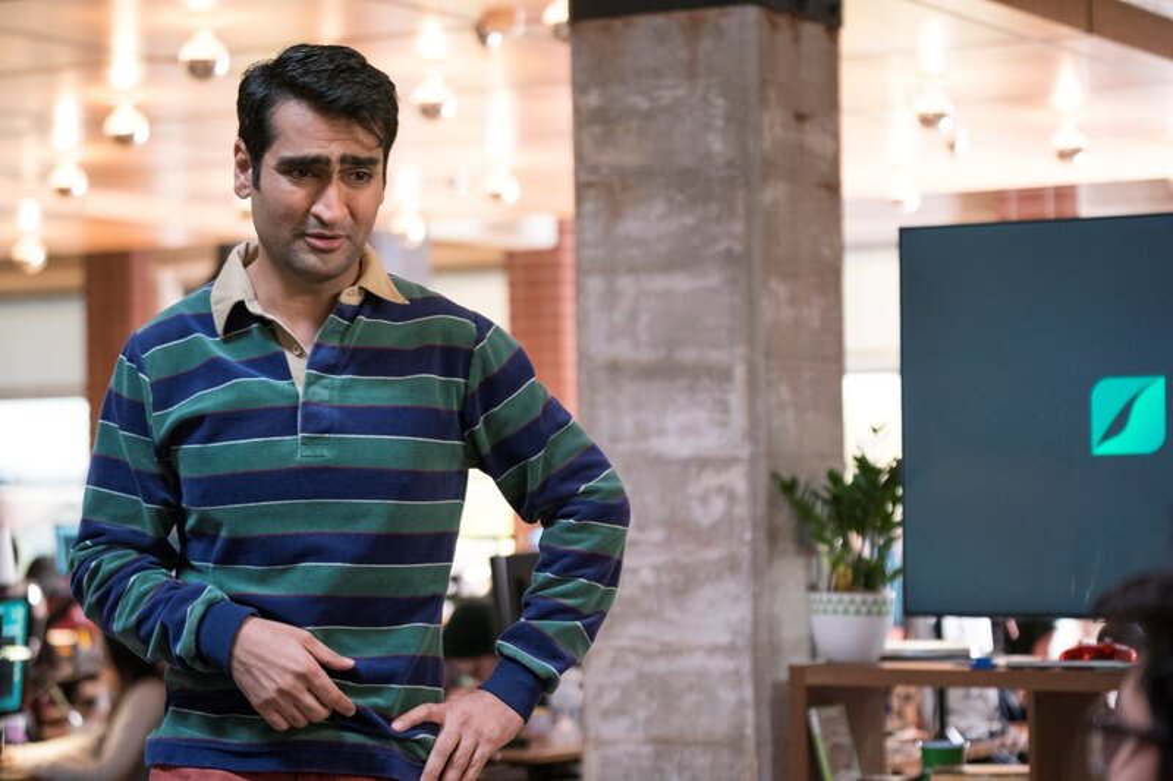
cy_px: 390
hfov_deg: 20.8
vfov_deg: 14.0
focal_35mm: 98
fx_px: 3192
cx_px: 586
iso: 4000
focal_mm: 98
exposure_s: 1/125
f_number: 4
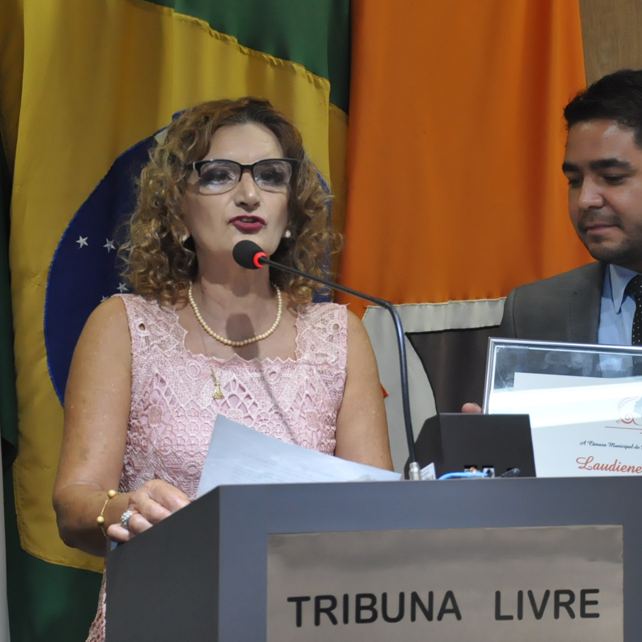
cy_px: 269
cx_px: 398
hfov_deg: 15.0
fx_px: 2434
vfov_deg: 15.0
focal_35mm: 116
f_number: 5.6
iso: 2000
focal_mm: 50
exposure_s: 1/125
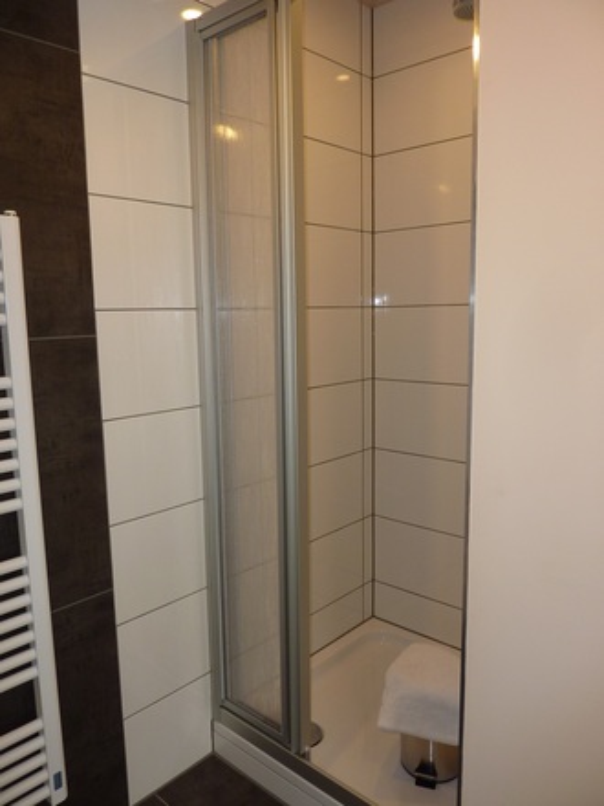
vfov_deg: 69.4
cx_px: 302
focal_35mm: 25
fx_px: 582
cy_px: 403
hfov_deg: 54.9
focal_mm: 4.1
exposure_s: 1/30
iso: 100
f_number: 3.3
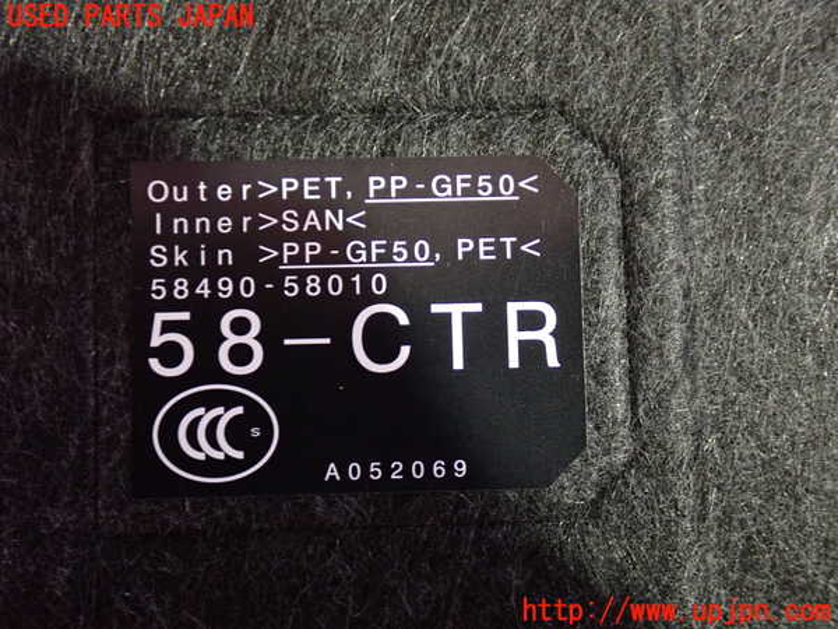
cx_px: 419
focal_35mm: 41
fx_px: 993
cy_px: 314
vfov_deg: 35.1
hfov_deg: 45.8
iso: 800
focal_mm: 7.31
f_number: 2.8
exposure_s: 1/15
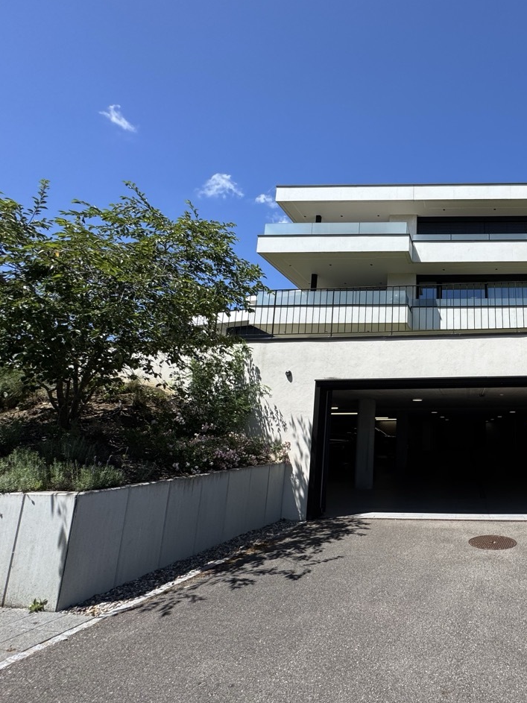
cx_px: 464
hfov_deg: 59.5
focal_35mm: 19
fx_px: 386
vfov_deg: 84.7
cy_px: 354
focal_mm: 2.22
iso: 50
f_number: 2.2
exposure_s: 1/1748
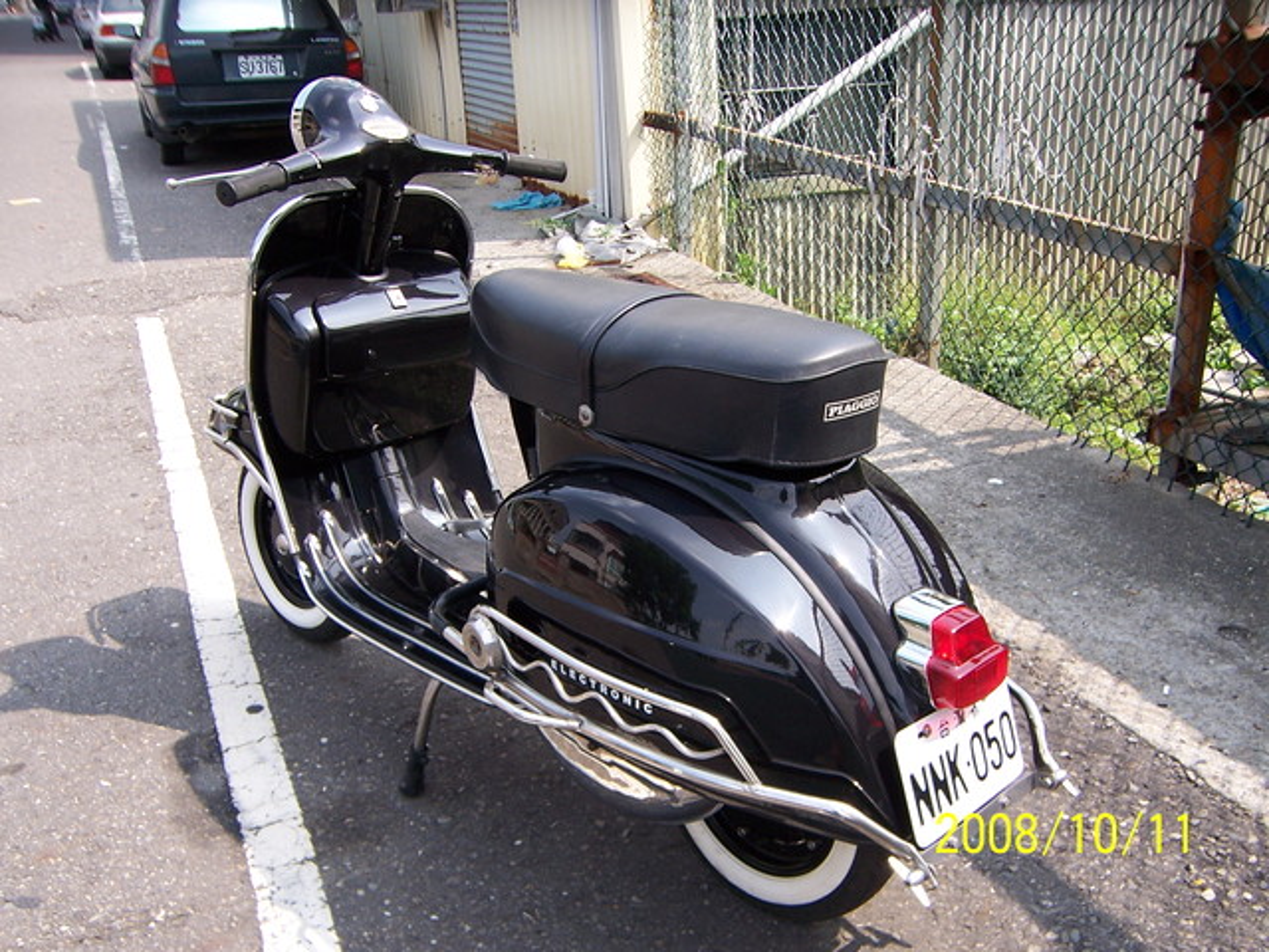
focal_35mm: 33
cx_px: 634
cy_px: 476
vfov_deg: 42.9
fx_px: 1210
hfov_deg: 55.4
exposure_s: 1/350
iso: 80
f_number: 3.4
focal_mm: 5.5
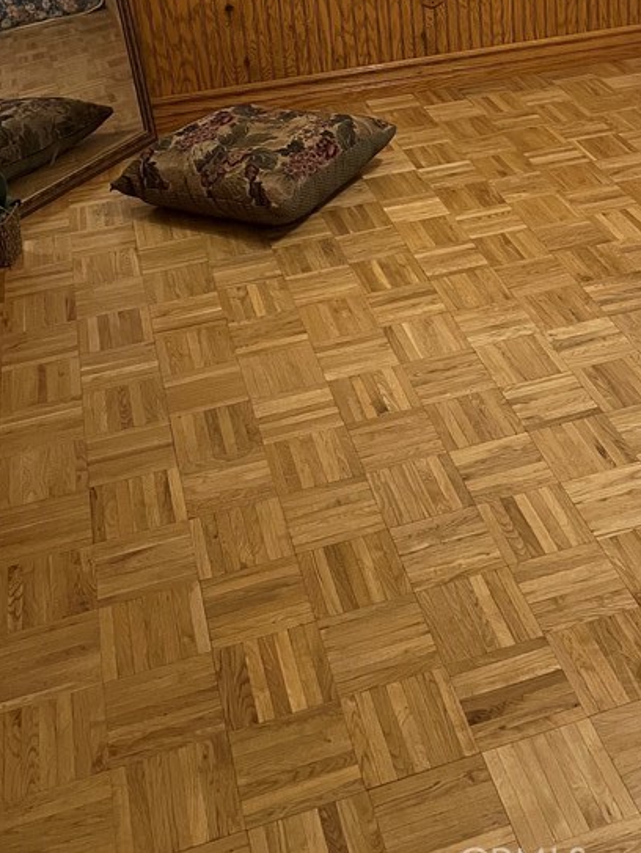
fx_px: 1208
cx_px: 473
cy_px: 80
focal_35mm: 49
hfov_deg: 29.3
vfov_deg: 36.4
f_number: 1.6
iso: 400
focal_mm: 4.2
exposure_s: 1/60
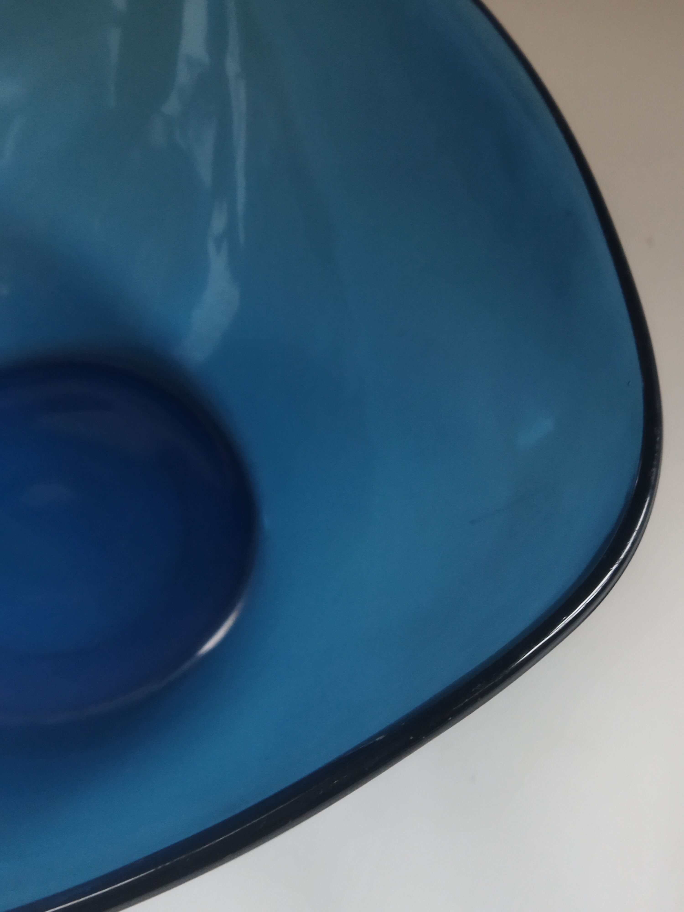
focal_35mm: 27
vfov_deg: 65.3
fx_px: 711
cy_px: 456
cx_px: 342
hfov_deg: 51.4
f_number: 1.79
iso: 322
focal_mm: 4.71
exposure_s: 1/50
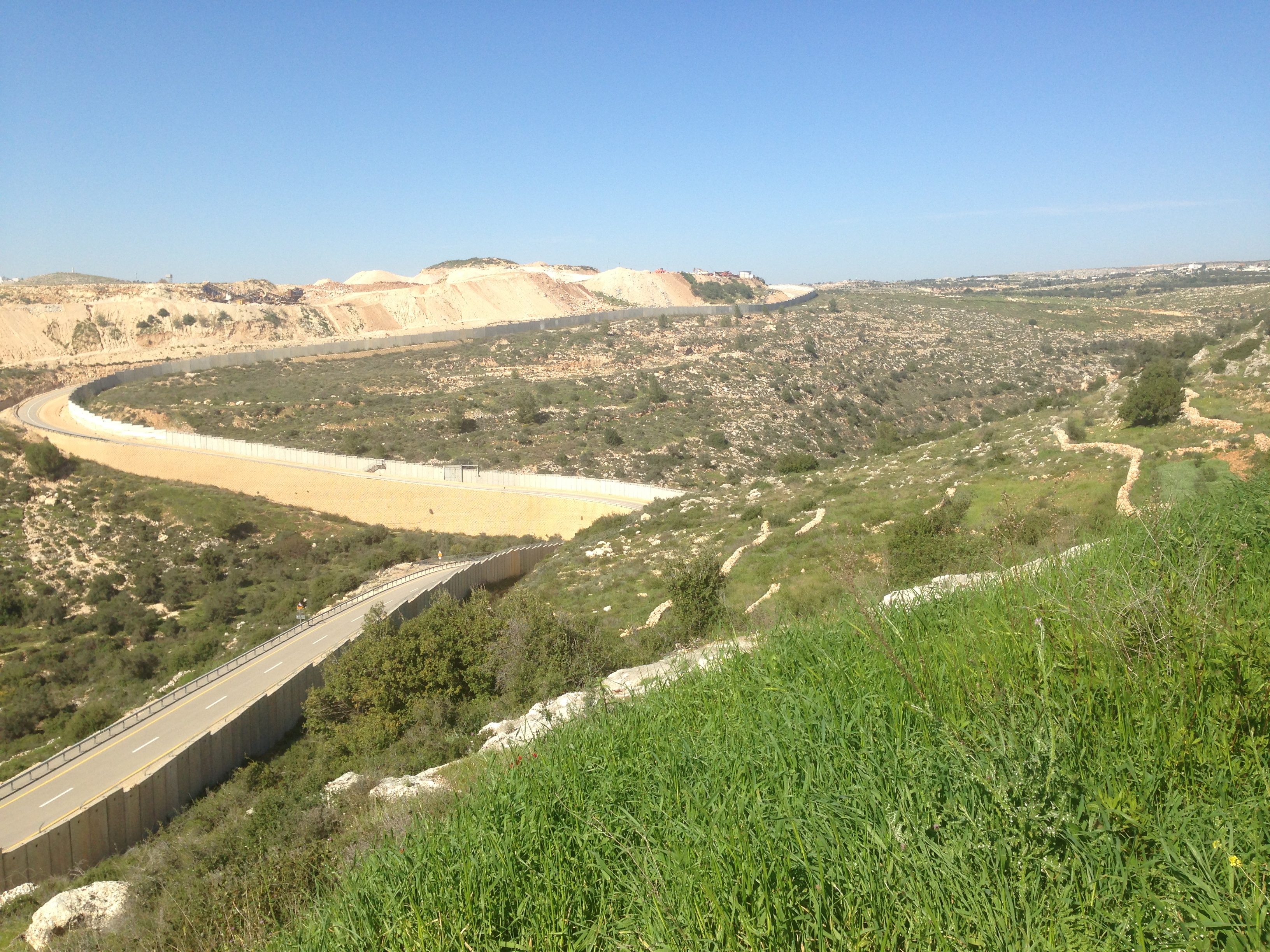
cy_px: 476
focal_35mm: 33
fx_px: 1211
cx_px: 635
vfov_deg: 42.9
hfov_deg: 55.4
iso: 50
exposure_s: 1/1642
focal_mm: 4.12
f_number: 2.4
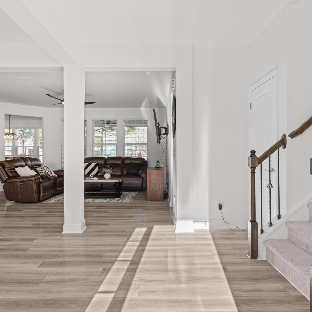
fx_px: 245
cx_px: 164
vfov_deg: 65.0
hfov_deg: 65.0
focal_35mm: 24
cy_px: 159
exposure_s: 1/15
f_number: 8
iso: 400
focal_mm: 16
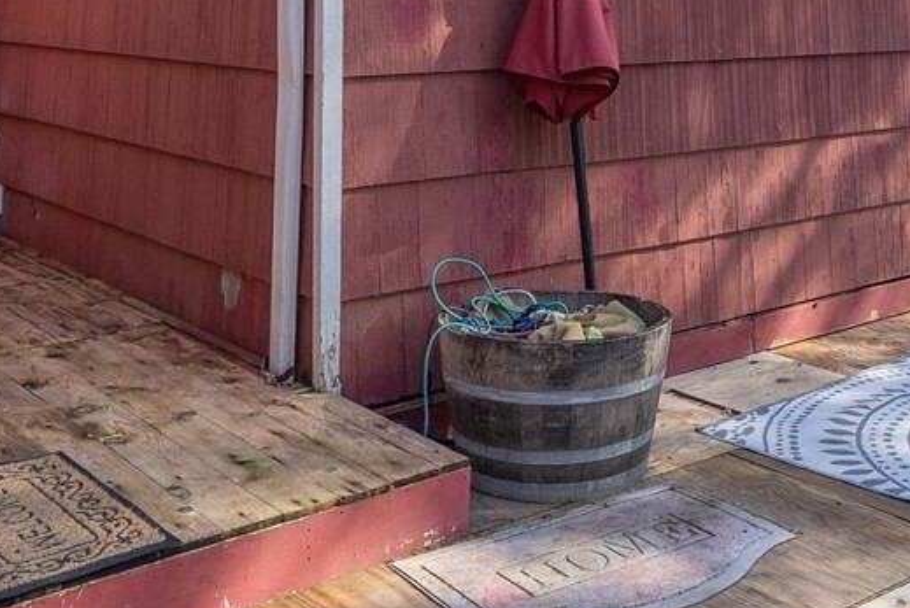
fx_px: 1240
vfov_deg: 26.3
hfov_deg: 39.4
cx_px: 662
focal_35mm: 49
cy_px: 21
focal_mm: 15
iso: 80
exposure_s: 1/60
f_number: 7.1
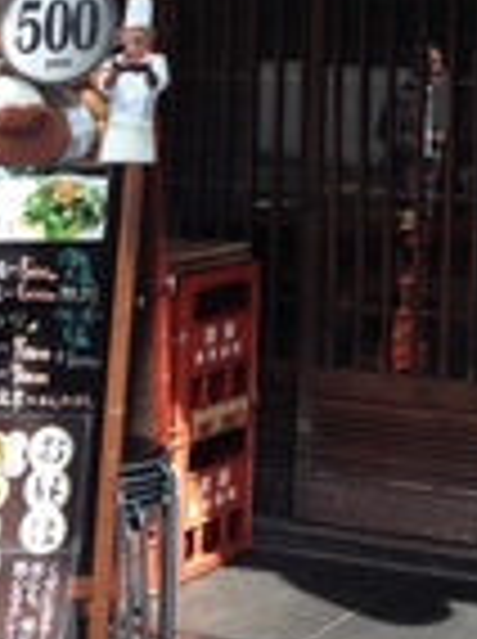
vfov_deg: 20.2
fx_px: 1714
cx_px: 639
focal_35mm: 93
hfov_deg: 15.0
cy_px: -58
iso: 50
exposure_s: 1/317
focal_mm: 4.12
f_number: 2.4
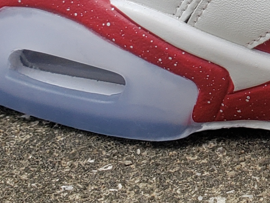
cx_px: 431
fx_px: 1046
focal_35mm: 134
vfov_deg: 10.1
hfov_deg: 13.6
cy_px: -234
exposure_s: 1/108
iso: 50
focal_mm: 4.3
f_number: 2.4
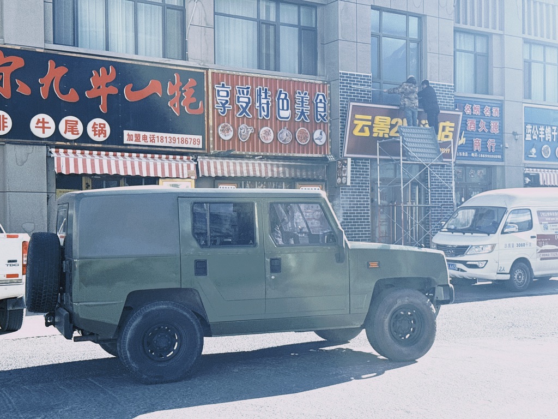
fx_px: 774
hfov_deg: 39.7
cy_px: 210
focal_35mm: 48
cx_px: 279
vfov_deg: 30.3
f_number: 1.78
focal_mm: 6.76
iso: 100
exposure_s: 1/2494
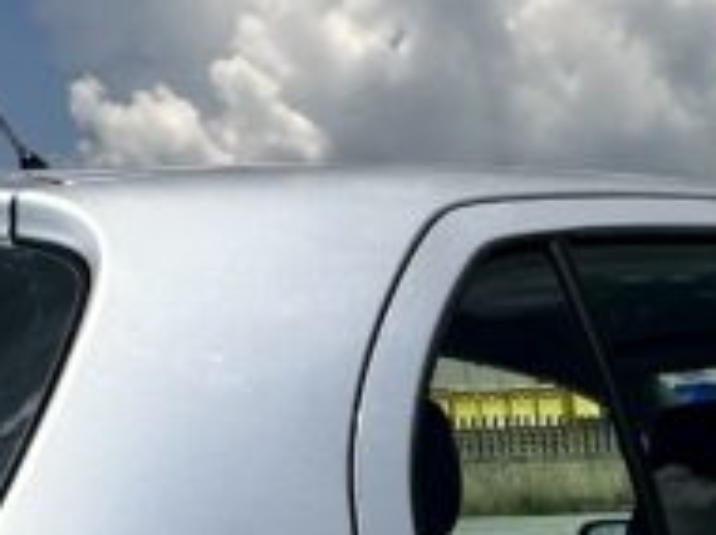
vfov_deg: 18.8
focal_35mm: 59
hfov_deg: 31.2
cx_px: 644
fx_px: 1219
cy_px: 980
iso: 50
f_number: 2.2
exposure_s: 1/3610
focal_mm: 2.22
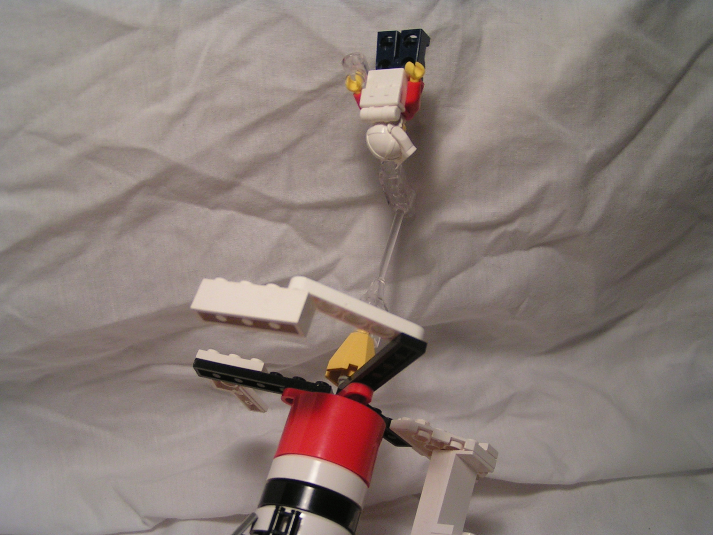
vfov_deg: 37.7
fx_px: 783
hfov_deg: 49.0
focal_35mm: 38
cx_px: 356
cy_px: 268
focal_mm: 5.8
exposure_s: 1/40
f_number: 2.8
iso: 100
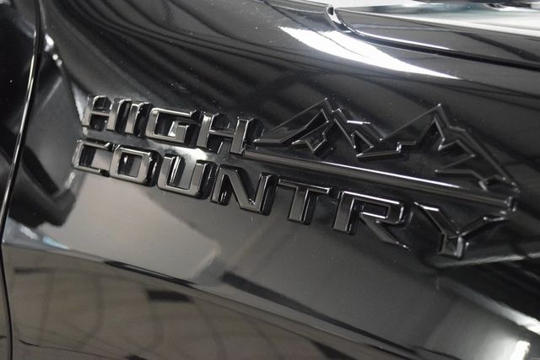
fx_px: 720
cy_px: 180
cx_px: 270
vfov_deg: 28.1
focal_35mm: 48
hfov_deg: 41.1
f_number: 4.8
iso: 5000
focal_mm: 32
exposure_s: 1/60
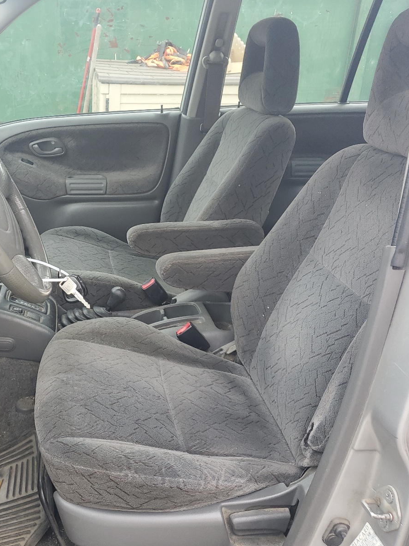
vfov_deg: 52.6
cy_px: 274
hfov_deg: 39.3
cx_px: 90
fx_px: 552
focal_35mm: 35
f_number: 1.5
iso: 50
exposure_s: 1/185
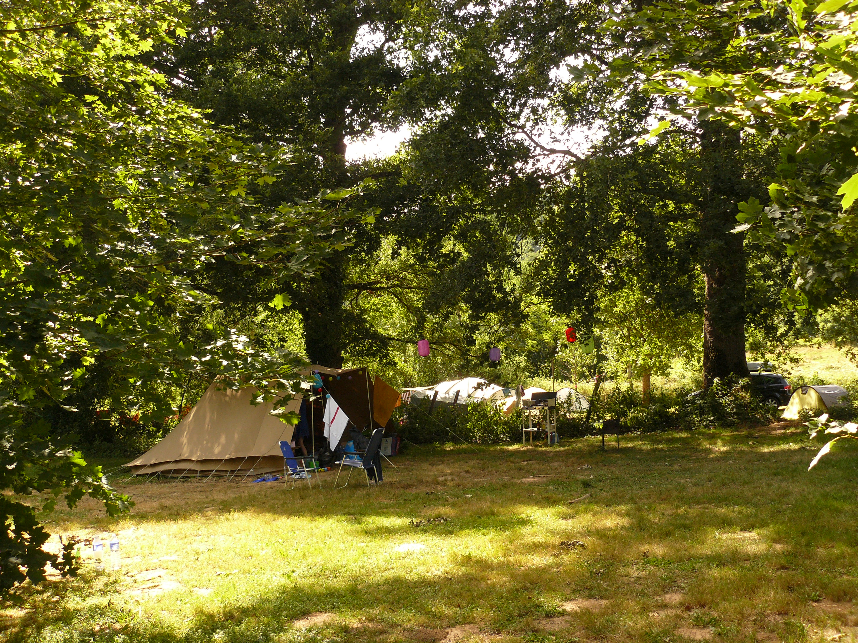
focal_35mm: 36
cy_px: 322
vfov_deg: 39.7
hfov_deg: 51.4
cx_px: 429
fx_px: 892
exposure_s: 1/100
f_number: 4
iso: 100
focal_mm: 6
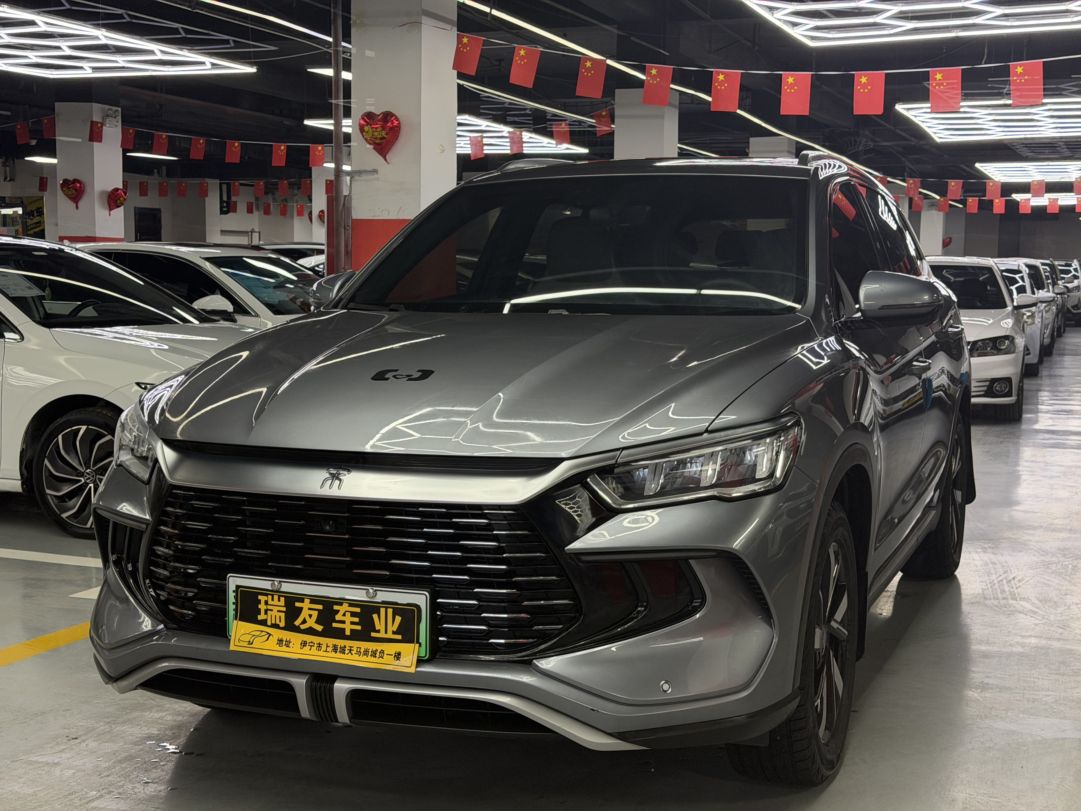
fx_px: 1499
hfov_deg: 39.7
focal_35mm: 48
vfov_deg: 30.3
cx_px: 540
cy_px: 406
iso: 125
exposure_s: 1/100
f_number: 1.78
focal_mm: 6.76
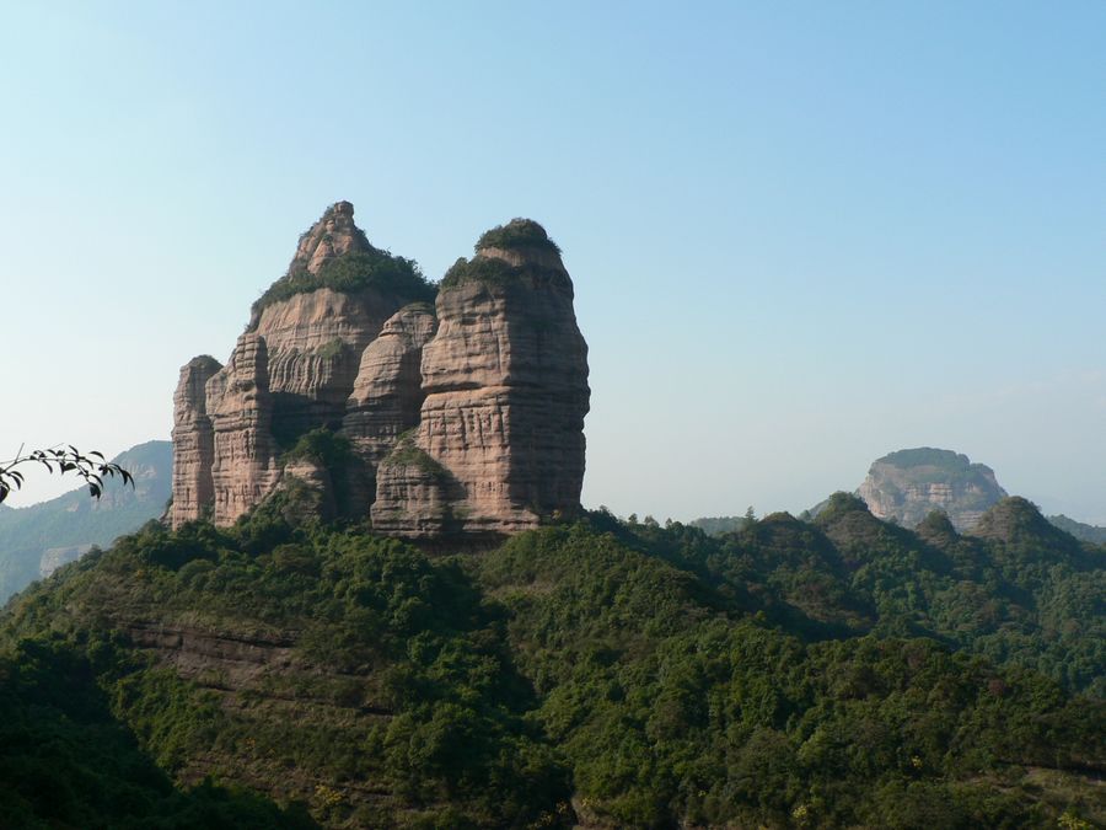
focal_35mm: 36
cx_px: 553
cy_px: 415
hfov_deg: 51.4
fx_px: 1150
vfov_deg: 39.7
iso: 80
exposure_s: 1/400
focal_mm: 6
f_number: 4.5
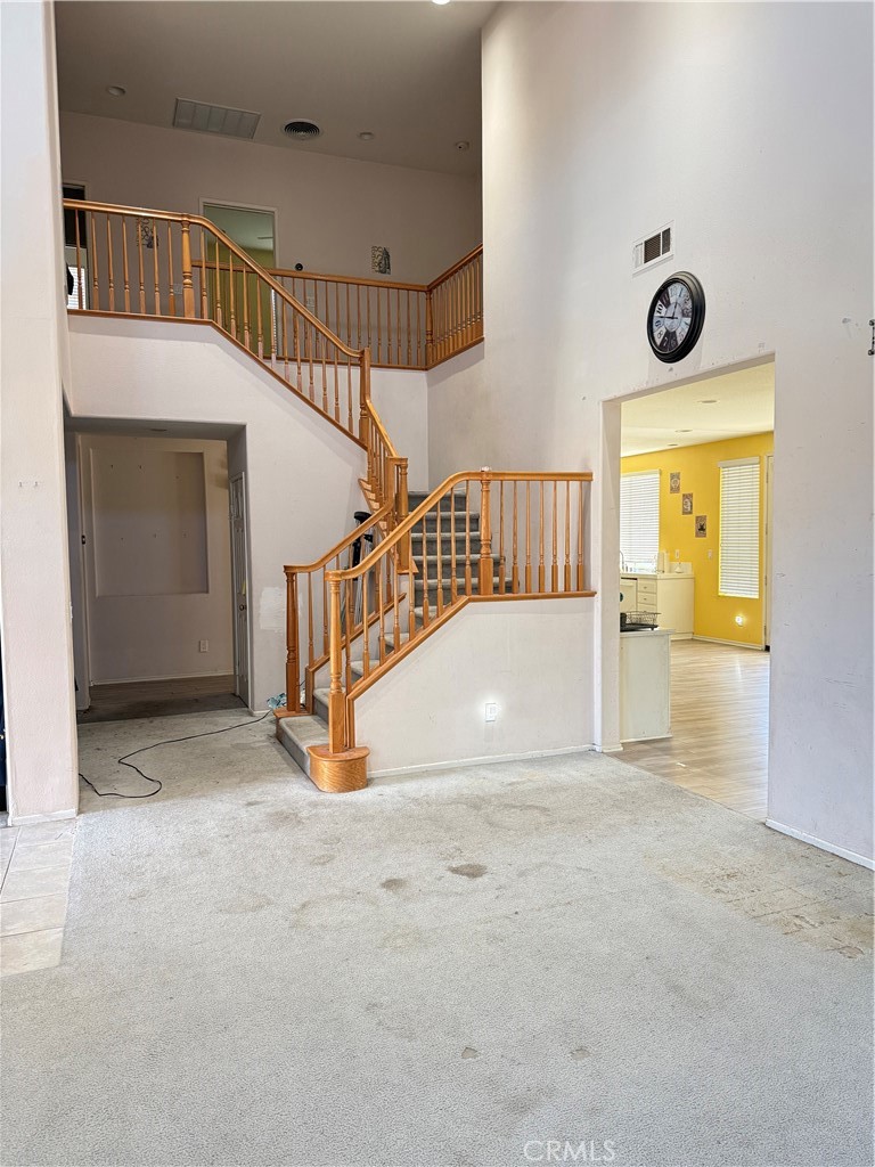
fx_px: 809
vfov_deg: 71.6
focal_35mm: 24
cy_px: 584
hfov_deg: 56.8
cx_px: 438
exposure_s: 1/120
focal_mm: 6.76
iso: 320
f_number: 1.78
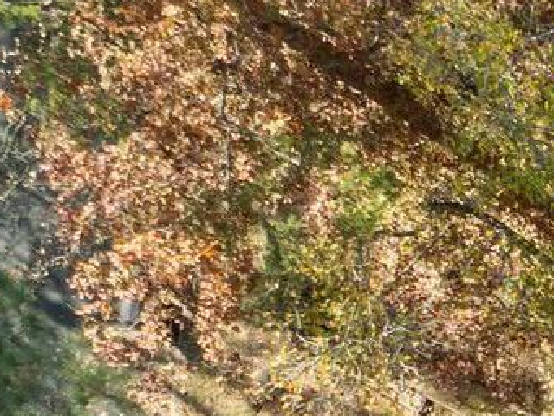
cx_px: 1617
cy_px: 997
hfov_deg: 10.3
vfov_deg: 9.2
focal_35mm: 144
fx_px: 2305
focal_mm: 12.29
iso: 110
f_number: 2.8
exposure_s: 1/400
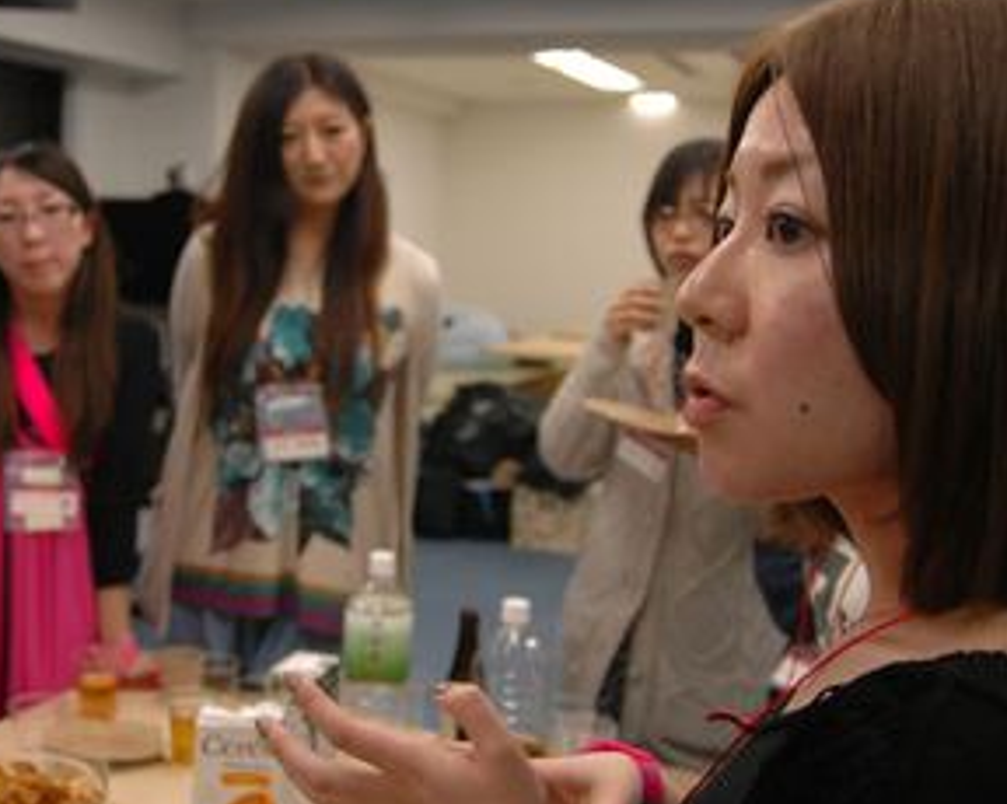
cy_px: 308
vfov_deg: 34.0
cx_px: 374
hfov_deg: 41.7
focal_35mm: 44
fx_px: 1310
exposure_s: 1/125
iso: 400
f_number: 2.8
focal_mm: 18
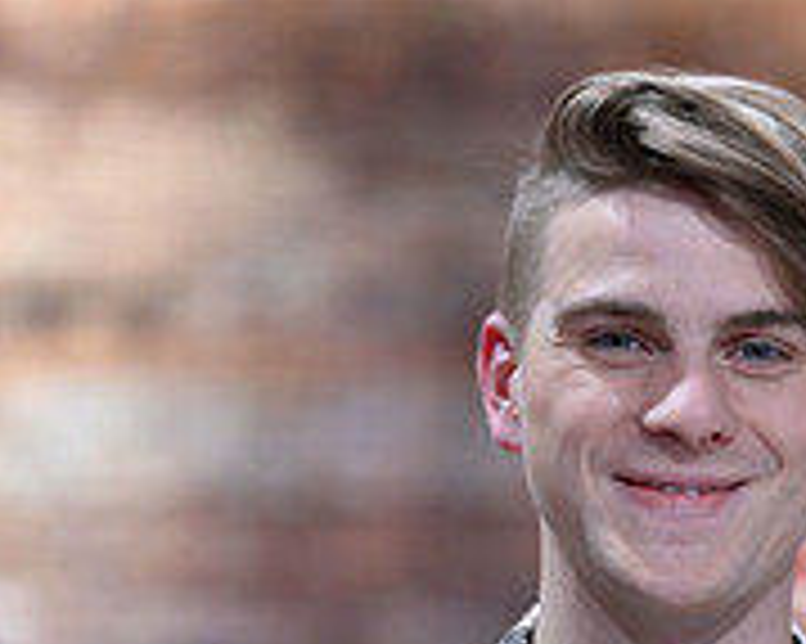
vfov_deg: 4.7
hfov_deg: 5.8
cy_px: 671
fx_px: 7892
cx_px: 687
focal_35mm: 331
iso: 1000
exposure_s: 1/320
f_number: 2.8
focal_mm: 140
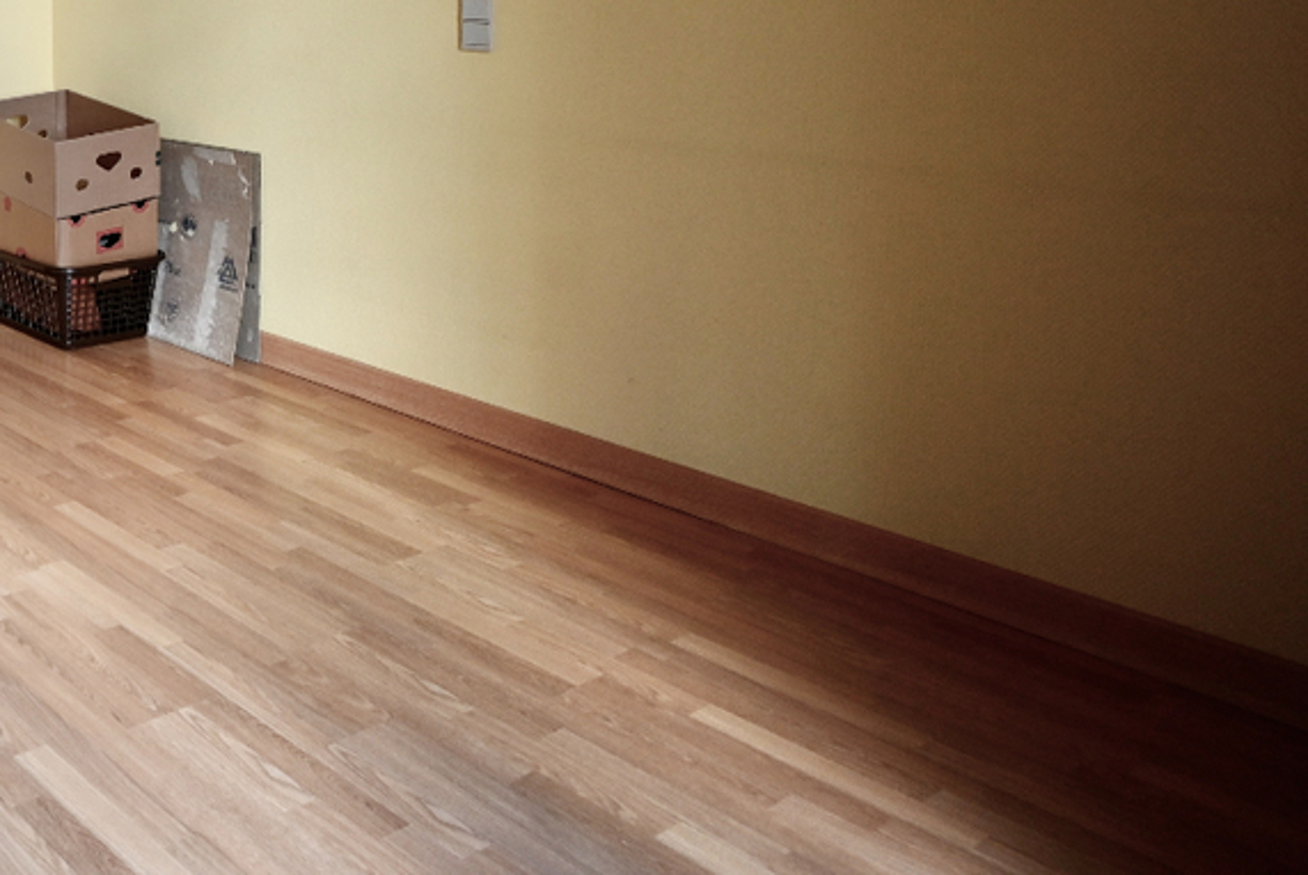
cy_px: -34
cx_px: -150
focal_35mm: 33
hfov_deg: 43.4
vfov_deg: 35.5
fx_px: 1200
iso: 720
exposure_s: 1/125
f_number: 4
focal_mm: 14
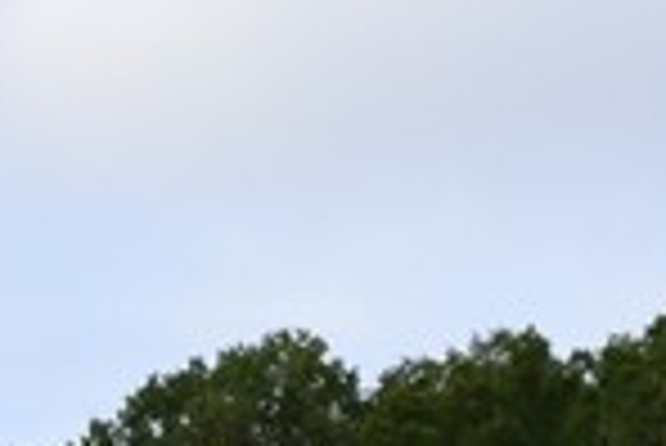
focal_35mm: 198
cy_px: 1239
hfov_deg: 9.8
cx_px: -576
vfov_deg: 6.5
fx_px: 3667
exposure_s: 1/250
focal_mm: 18
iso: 400
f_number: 10
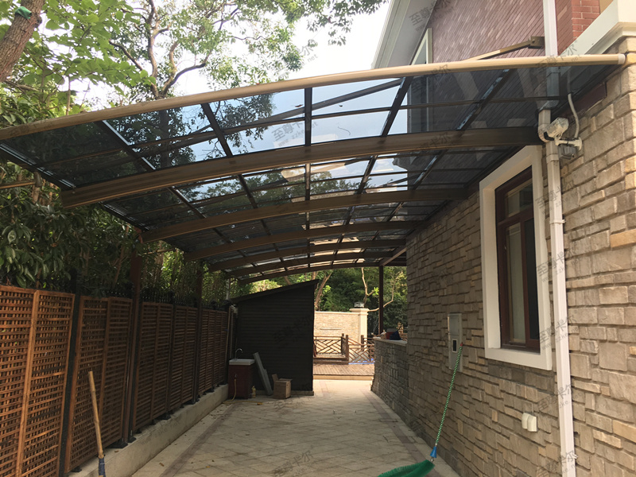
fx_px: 533
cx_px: 318
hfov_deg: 61.7
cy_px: 238
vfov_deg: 48.2
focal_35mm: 29
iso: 25
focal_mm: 4.15
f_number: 2.2
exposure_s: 1/50
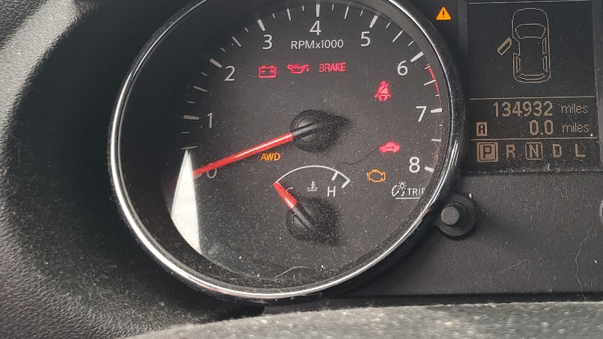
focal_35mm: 49
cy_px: 35
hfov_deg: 40.2
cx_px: 493
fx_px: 783
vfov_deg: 23.8
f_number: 1.5
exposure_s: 1/167
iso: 50
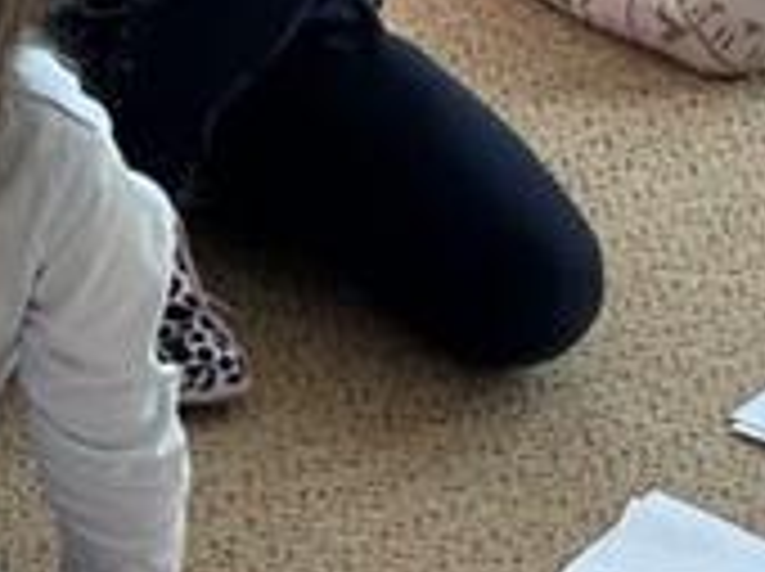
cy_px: 549
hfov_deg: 9.3
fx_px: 4524
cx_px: -540
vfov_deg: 7.2
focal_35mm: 205
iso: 64
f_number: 1.5
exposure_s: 1/163
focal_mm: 5.7
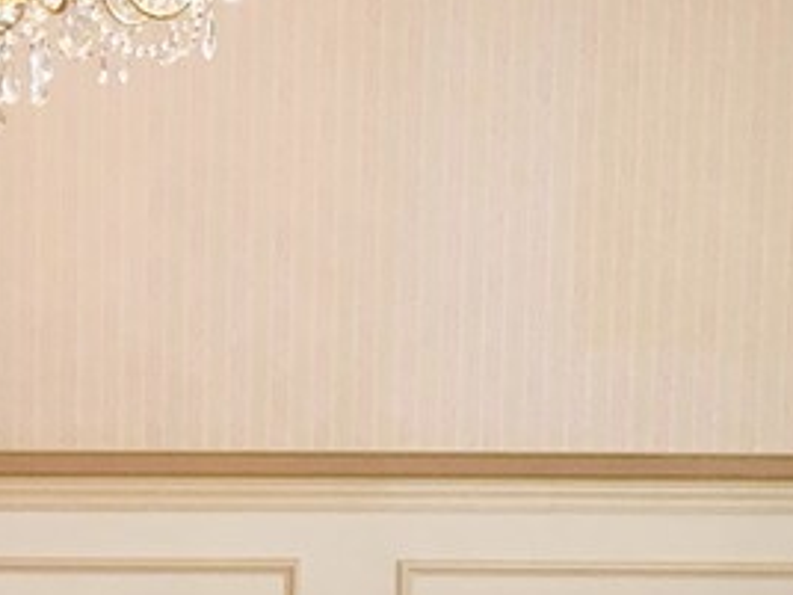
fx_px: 2543
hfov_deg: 17.3
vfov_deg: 13.3
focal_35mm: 111
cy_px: 447
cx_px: -18
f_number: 2.2
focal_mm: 4.15
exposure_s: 1/40
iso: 32
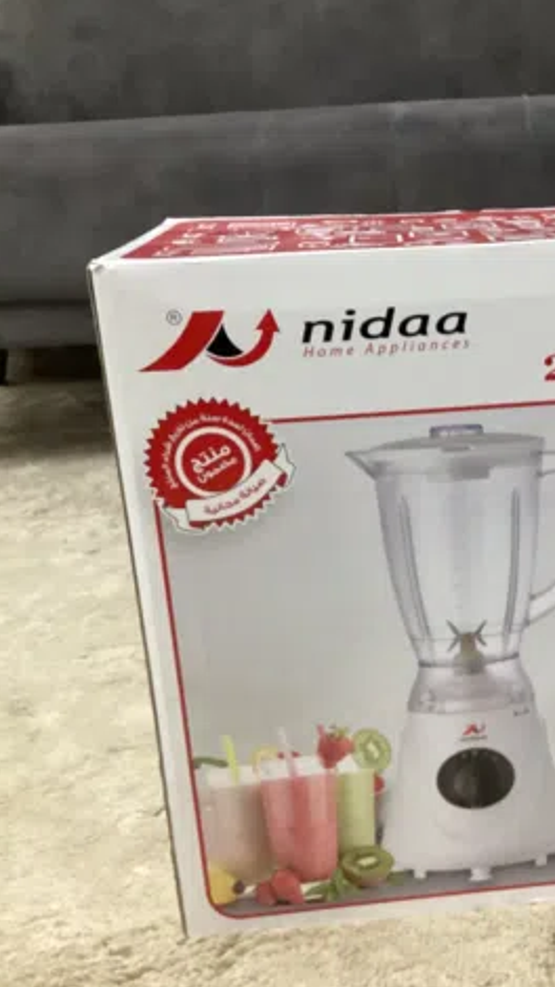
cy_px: 500
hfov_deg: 25.1
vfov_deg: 44.6
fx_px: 1205
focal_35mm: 46
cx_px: 513
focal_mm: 3.3
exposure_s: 1/33
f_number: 2.4
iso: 320
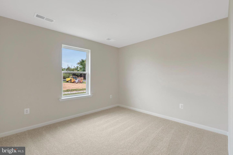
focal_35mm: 16
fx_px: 104
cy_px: 78
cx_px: 116
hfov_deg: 96.7
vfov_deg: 73.7
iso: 1250
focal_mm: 16
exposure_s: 1/40
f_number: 8
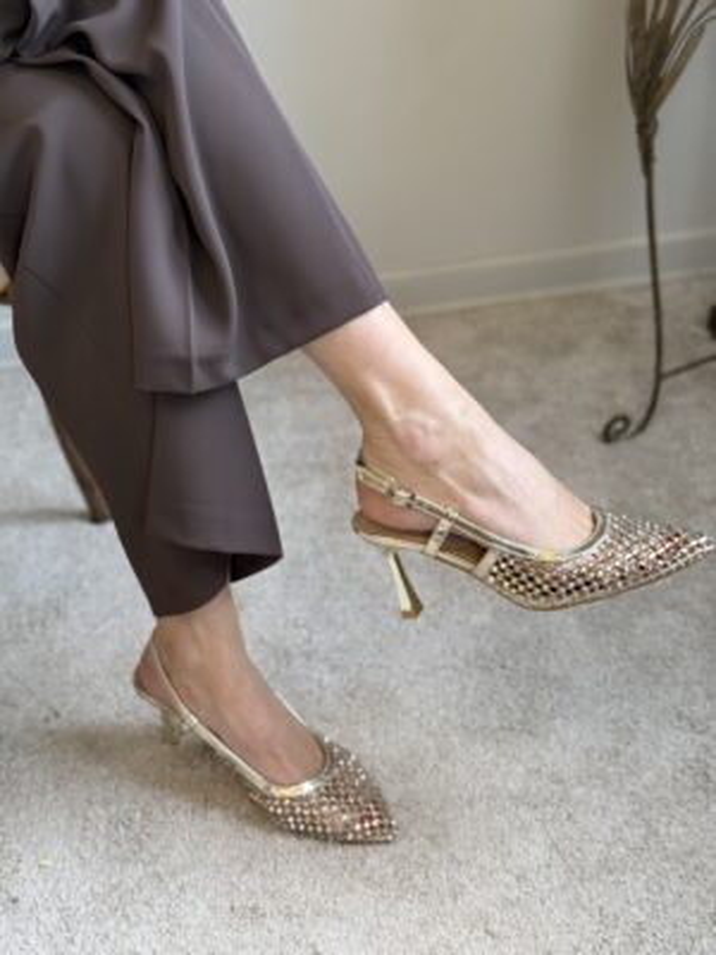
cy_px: 478
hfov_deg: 30.3
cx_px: 358
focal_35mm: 48
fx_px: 1324
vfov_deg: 39.7
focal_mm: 6.76
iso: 80
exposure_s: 1/287
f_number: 1.78
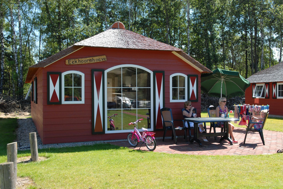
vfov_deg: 34.3
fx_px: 307
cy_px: 94
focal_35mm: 39
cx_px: 142
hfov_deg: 49.5
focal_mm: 26
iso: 200
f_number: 5.6
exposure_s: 1/250
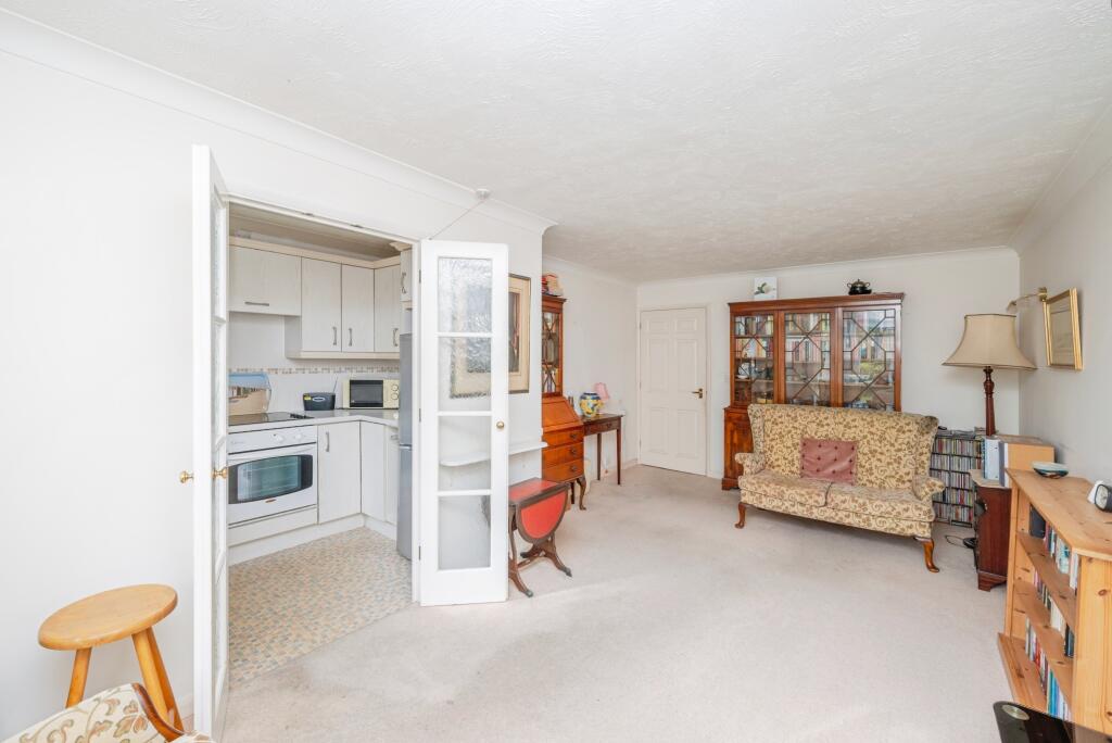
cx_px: 556
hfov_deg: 104.2
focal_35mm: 14
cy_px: 372
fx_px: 433
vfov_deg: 81.3
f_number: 8
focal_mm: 14
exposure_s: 1/20
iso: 400
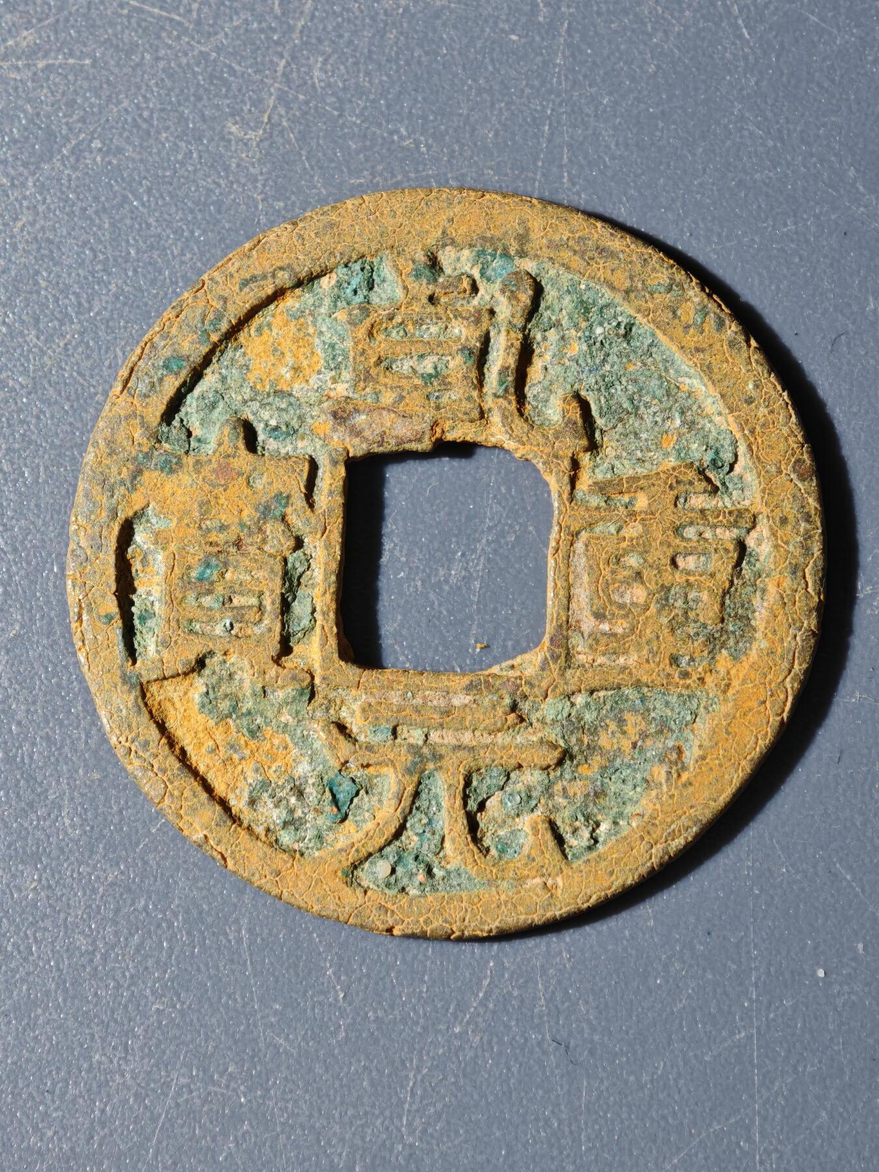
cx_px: 440
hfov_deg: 14.2
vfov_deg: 18.9
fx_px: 3521
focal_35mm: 104
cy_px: 586
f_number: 2
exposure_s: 1/100
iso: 320
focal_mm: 9
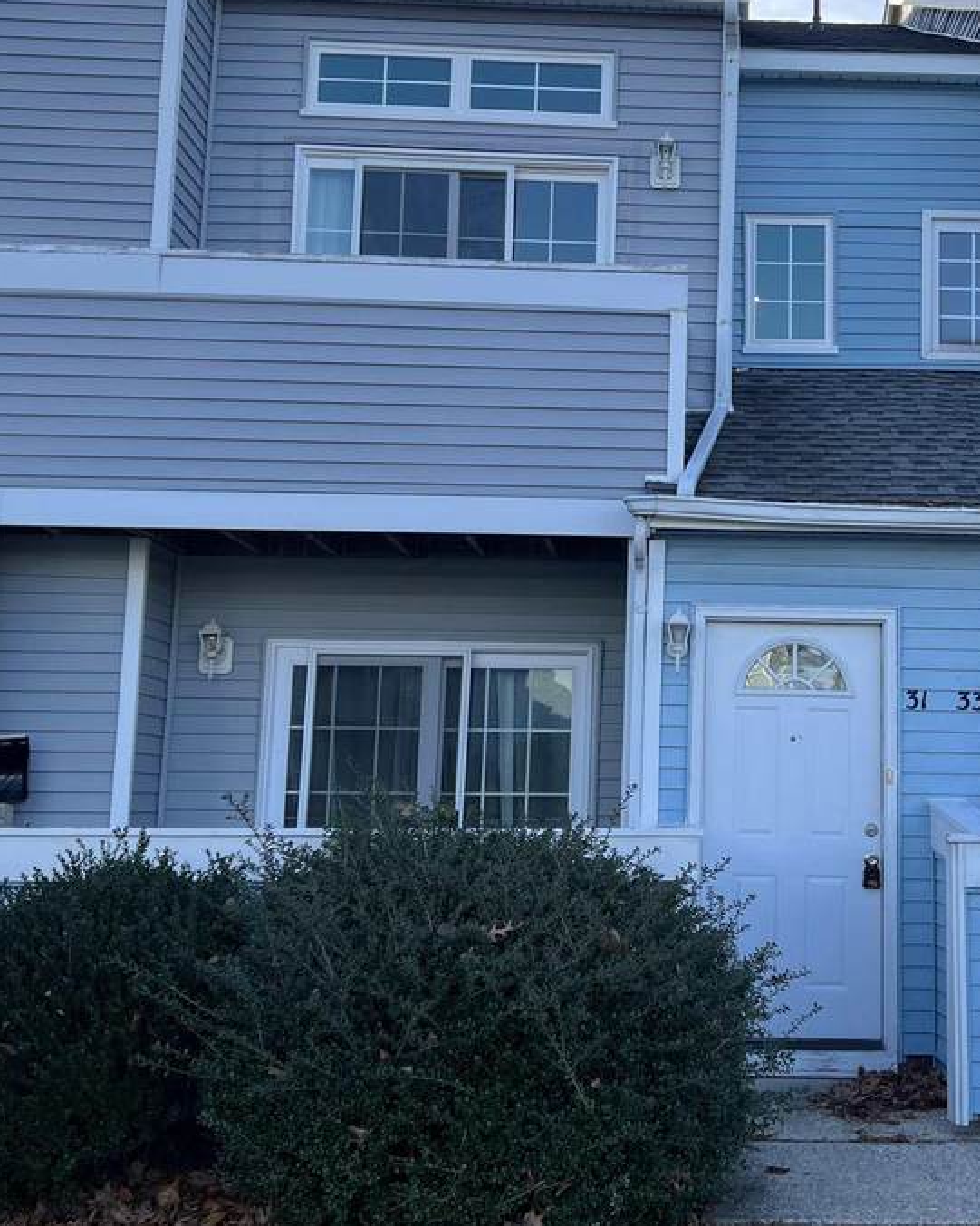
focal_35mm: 48
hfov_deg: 30.8
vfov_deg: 38.7
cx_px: 746
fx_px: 1741
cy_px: 512
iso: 50
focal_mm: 5.7
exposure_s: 1/1048
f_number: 1.5
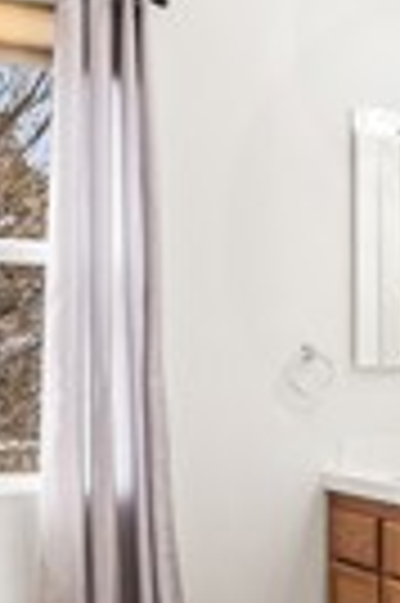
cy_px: 376
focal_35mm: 67
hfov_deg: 16.2
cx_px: 769
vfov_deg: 30.0
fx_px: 1119
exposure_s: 1/5
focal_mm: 14
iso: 320
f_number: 7.1
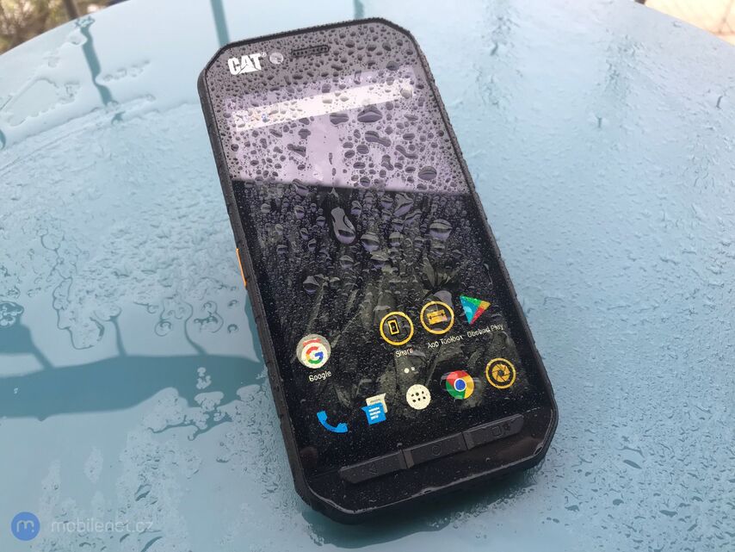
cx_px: 368
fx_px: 595
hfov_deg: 63.4
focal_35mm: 28
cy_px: 276
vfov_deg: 49.8
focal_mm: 3.99
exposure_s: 1/100
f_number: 1.8
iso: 32
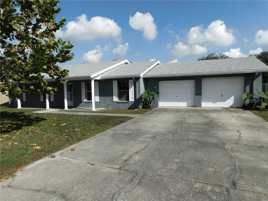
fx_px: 178
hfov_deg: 73.9
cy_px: 100
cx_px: 134
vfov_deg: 58.9
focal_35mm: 23
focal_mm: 4
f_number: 6
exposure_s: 1/800
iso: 125
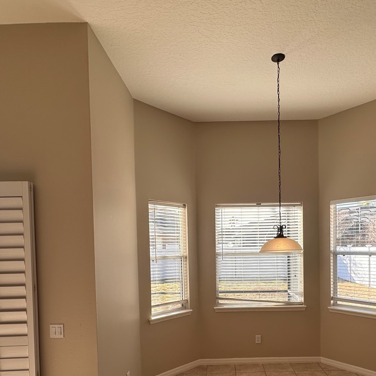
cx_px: 221
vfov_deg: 63.3
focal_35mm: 24
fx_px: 295
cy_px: 252
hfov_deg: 64.6
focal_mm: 2.22
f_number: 2.2
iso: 40
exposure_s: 1/302
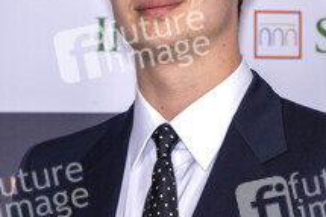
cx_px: 176
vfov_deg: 6.4
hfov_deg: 9.6
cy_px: 123
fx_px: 1936
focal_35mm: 214
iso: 800
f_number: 5.6
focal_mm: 115
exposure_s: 1/200
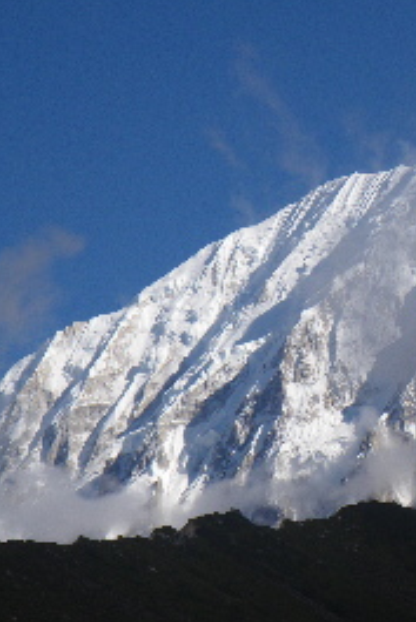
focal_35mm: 211
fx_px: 3652
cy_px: 303
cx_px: 329
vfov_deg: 9.7
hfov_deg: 6.5
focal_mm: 25
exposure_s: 1/250
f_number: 6.6
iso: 50
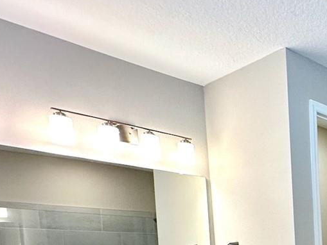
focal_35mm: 44
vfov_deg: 28.4
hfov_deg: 30.6
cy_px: 297
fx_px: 416
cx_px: 453
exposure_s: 1/120
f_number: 2.2
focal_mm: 2.22
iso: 160
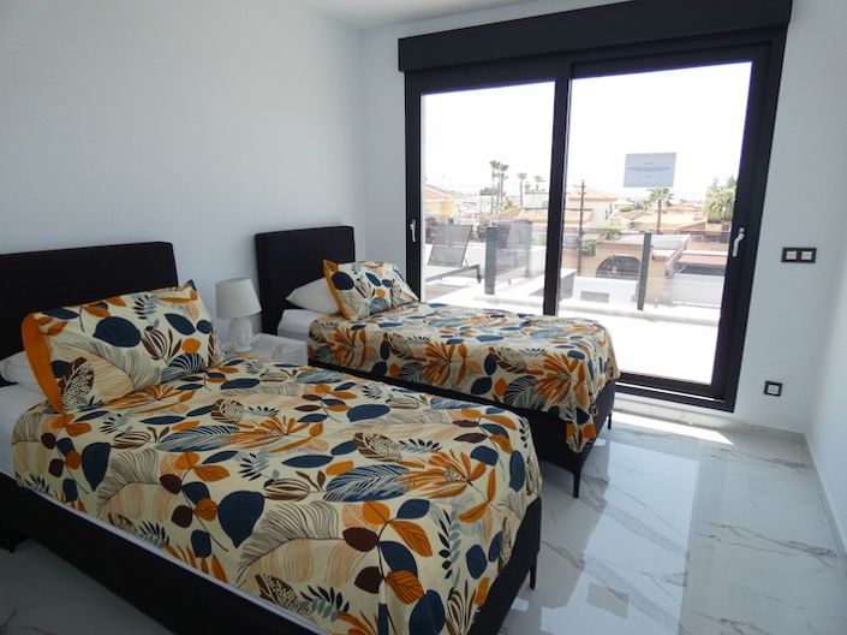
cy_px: 318
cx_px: 424
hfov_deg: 81.8
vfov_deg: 65.9
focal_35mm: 20
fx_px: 489
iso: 80
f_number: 2.8
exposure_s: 1/400
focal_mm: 3.6
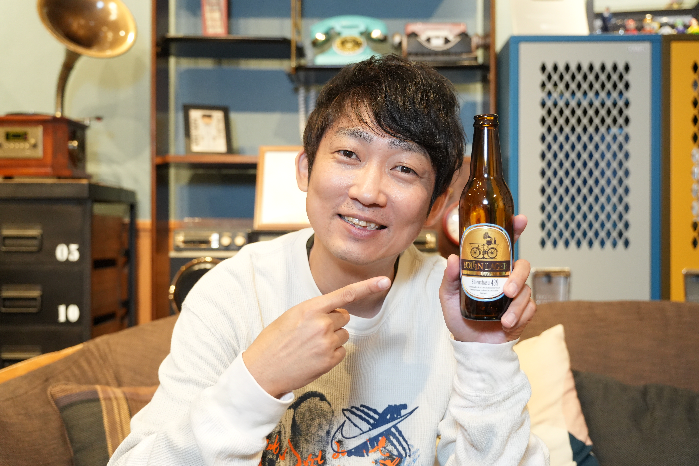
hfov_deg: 47.4
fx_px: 796
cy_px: 233
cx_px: 350
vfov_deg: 32.6
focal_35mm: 41
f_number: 4
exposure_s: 1/100
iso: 3200
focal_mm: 41
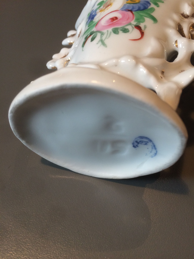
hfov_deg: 48.2
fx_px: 217
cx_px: 97
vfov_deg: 61.7
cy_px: 130
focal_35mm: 29
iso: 100
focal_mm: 4.15
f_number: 2.2
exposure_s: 1/33
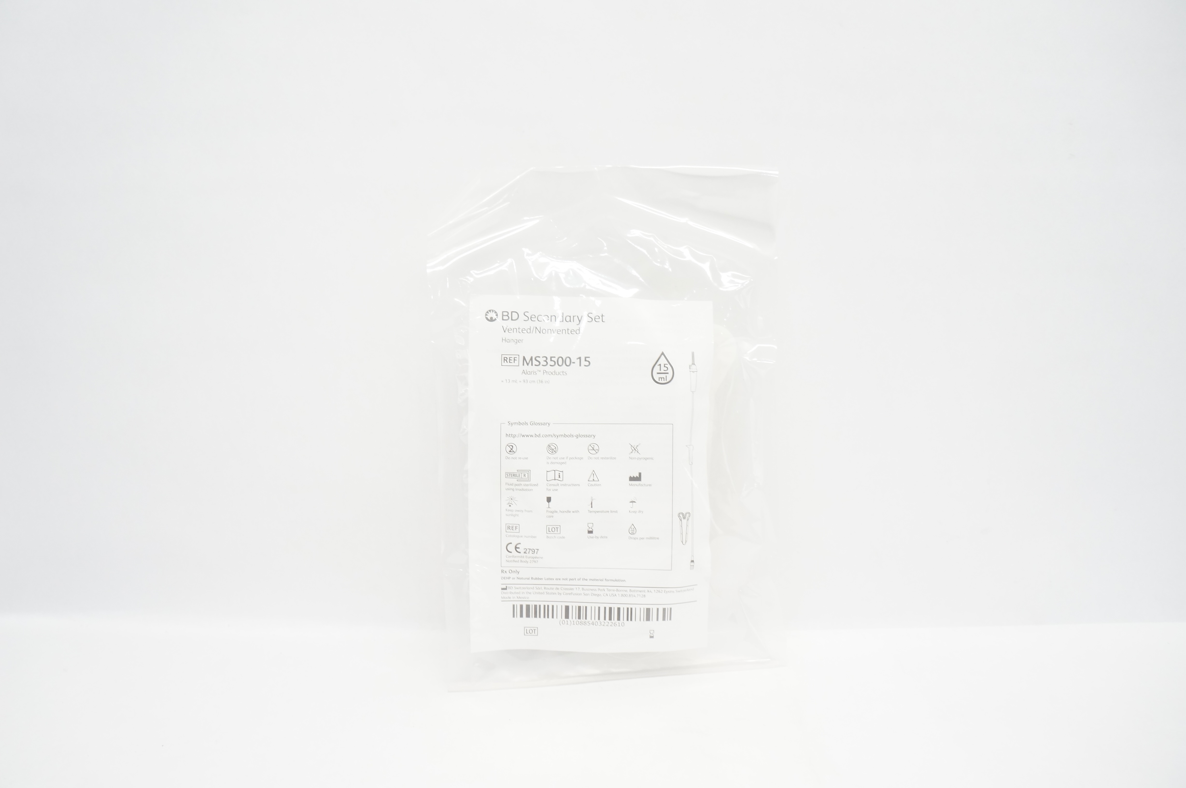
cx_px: 593
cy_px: 394
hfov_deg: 67.4
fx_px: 889
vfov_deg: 47.8
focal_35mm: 27
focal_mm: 18
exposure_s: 1/80
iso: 800
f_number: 5.6
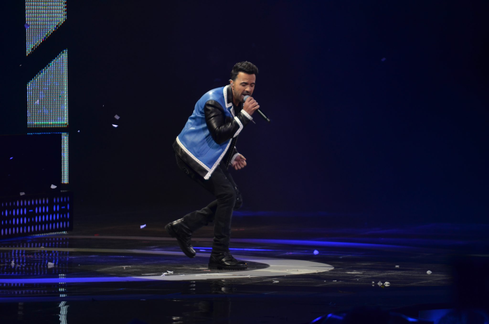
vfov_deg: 4.6
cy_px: 162
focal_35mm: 300
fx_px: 4066
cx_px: 244
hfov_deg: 6.9
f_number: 5.6
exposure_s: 1/160
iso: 800
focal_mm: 200
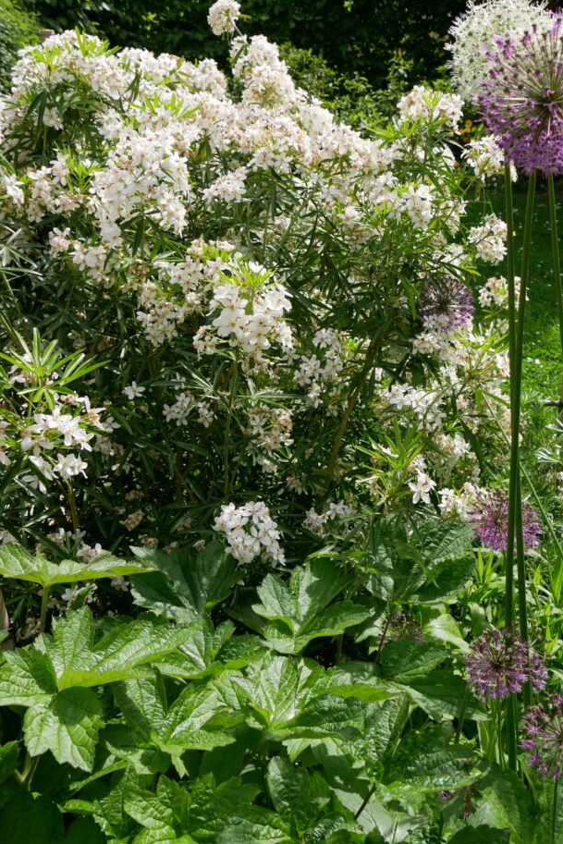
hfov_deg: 37.6
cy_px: 398
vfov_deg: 54.4
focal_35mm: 35
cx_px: 355
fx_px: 821
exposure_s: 1/320
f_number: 6.3
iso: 200
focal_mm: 15
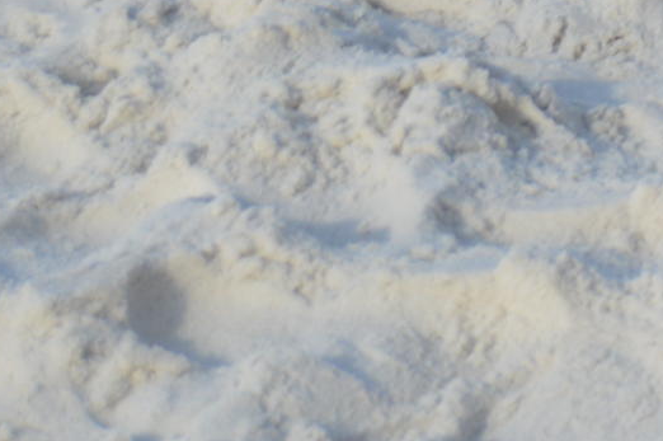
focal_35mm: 276
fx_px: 5078
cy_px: -741
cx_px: 1750
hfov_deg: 6.9
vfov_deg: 4.8
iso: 100
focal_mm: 32
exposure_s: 1/320
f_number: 9
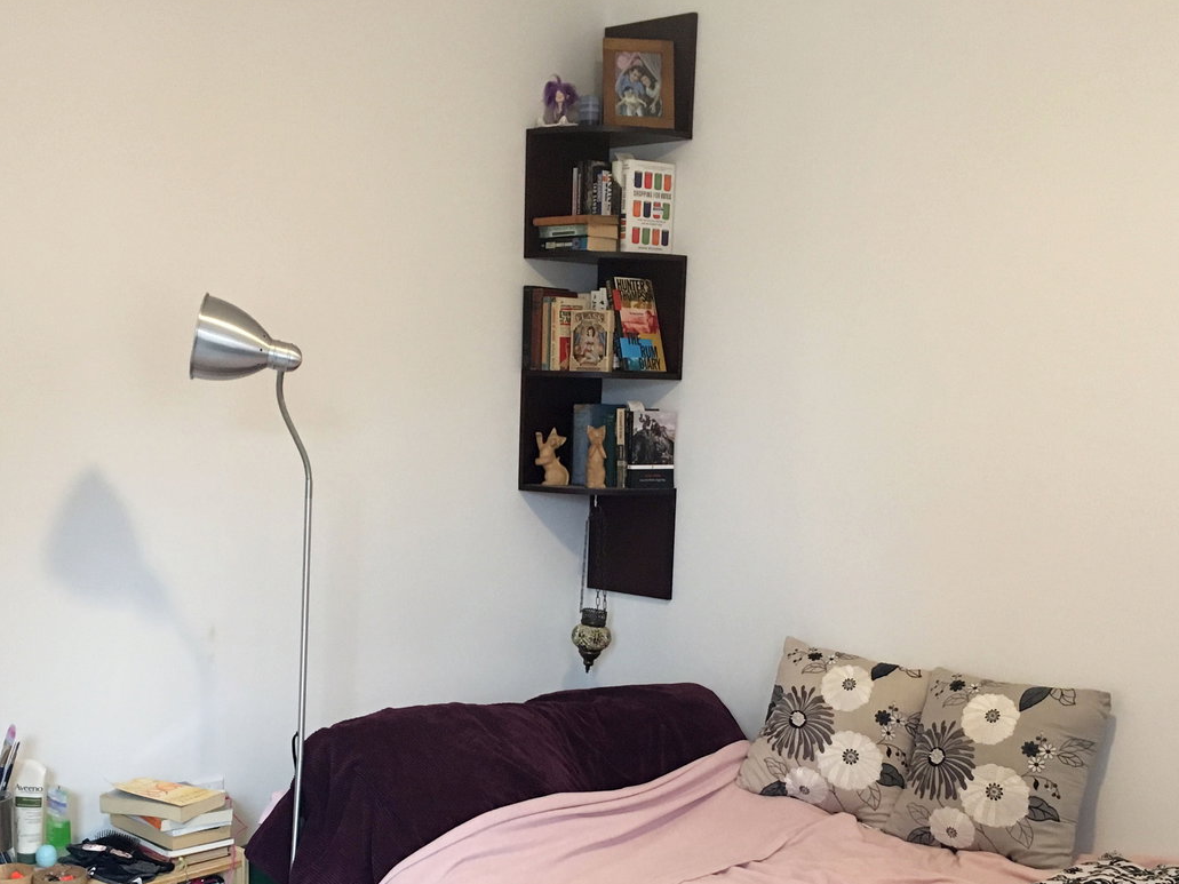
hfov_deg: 42.1
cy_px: 672
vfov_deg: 31.6
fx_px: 1532
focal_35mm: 45
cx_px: 548
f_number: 2.2
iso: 125
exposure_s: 1/30
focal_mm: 4.15
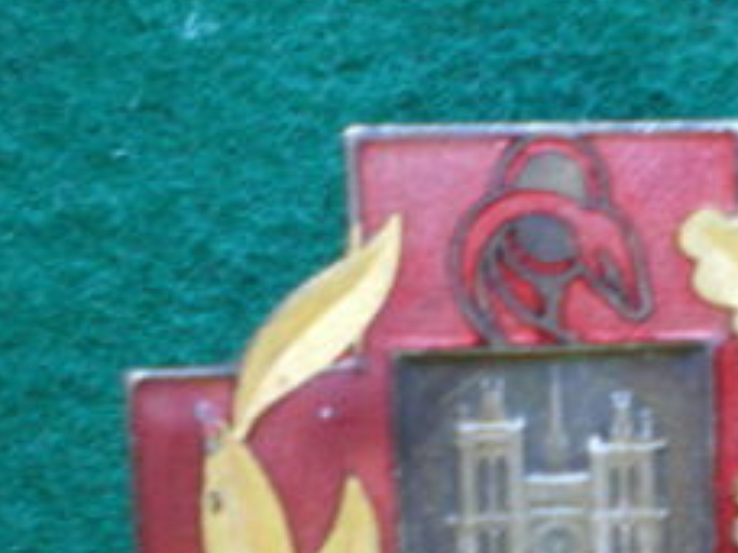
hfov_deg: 24.3
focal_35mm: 80
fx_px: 1706
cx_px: 505
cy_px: 534
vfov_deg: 18.0
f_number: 3.1
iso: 400
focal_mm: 6.3
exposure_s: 1/8
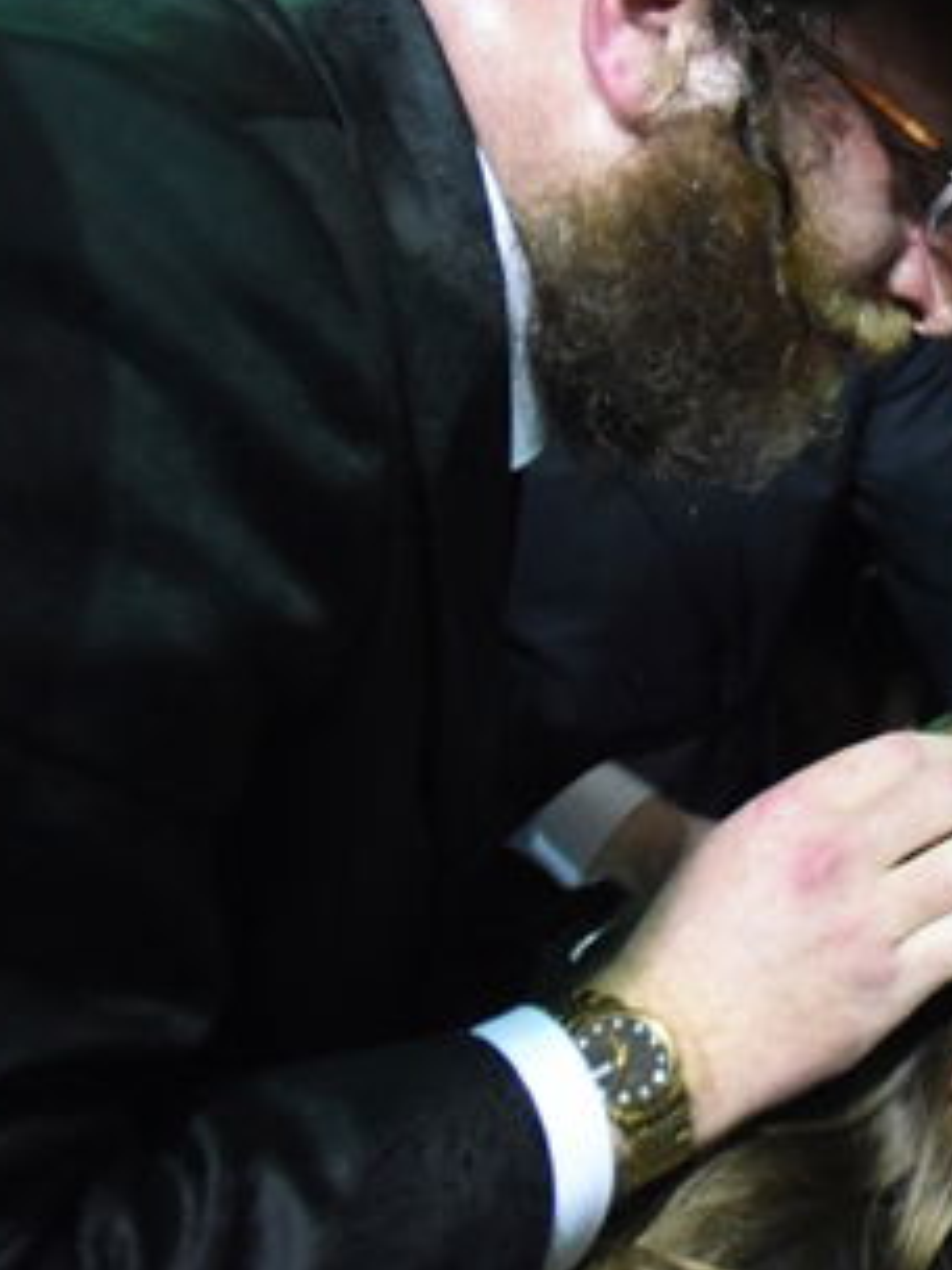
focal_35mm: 55
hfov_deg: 21.6
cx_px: 1478
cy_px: 637
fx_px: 2017
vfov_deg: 34.9
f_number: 2.8
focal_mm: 17
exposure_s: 1/60
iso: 5000
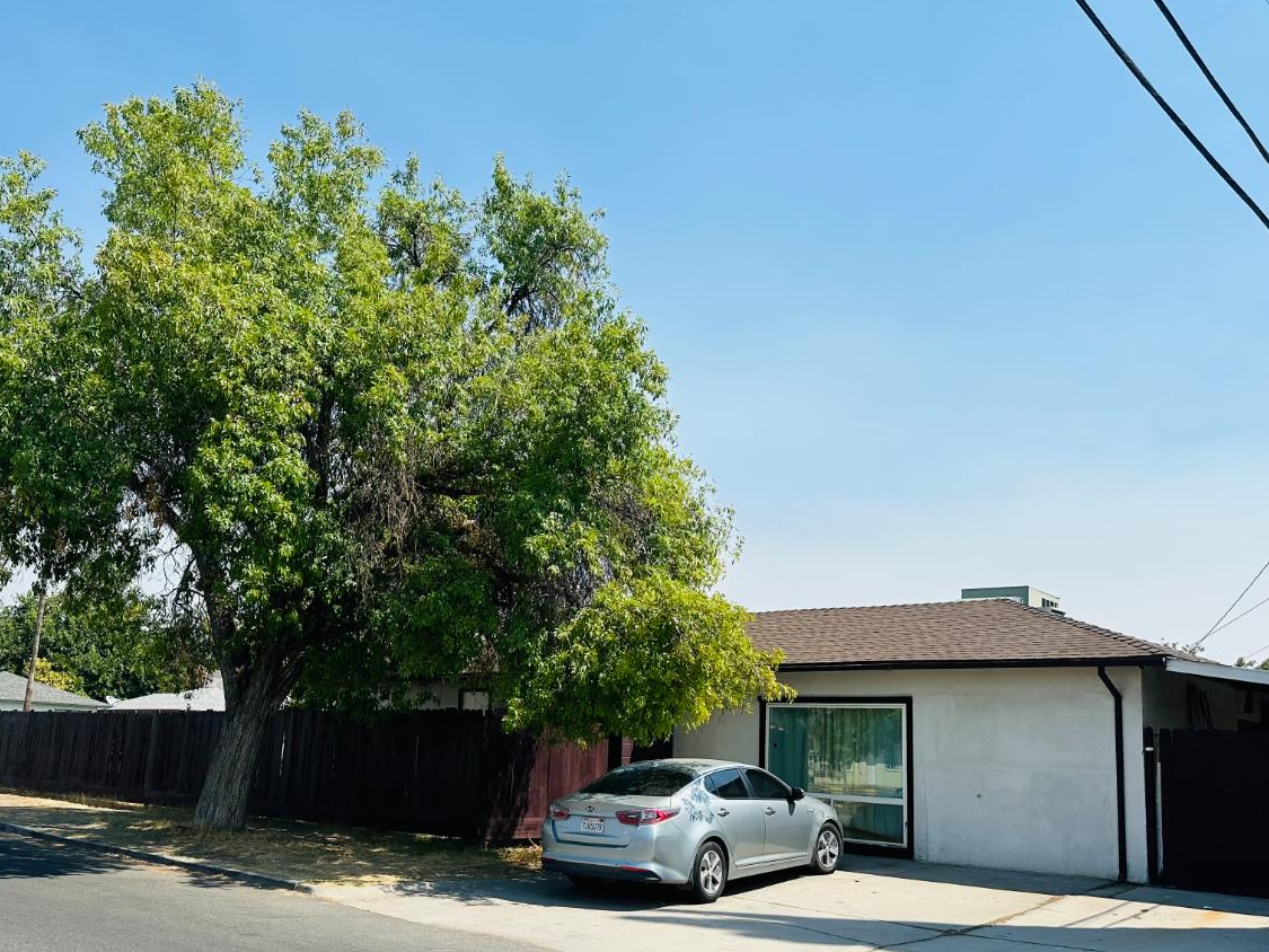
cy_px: 539
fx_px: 1173
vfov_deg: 44.1
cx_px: 608
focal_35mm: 32
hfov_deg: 56.8
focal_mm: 6.86
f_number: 1.78
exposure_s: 1/6211
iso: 80
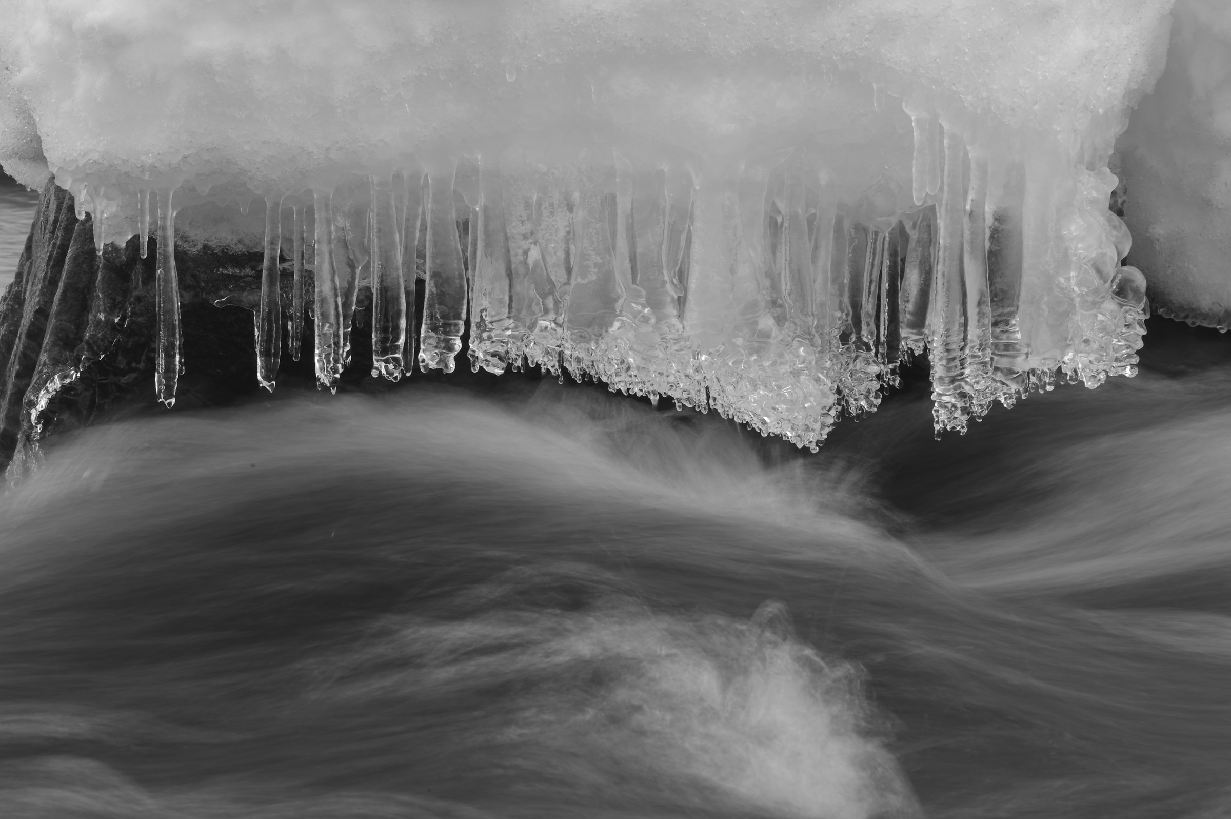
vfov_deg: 13.0
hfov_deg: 19.5
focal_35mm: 105
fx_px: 3587
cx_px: 616
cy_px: 410
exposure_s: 1/5
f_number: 20
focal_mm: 105
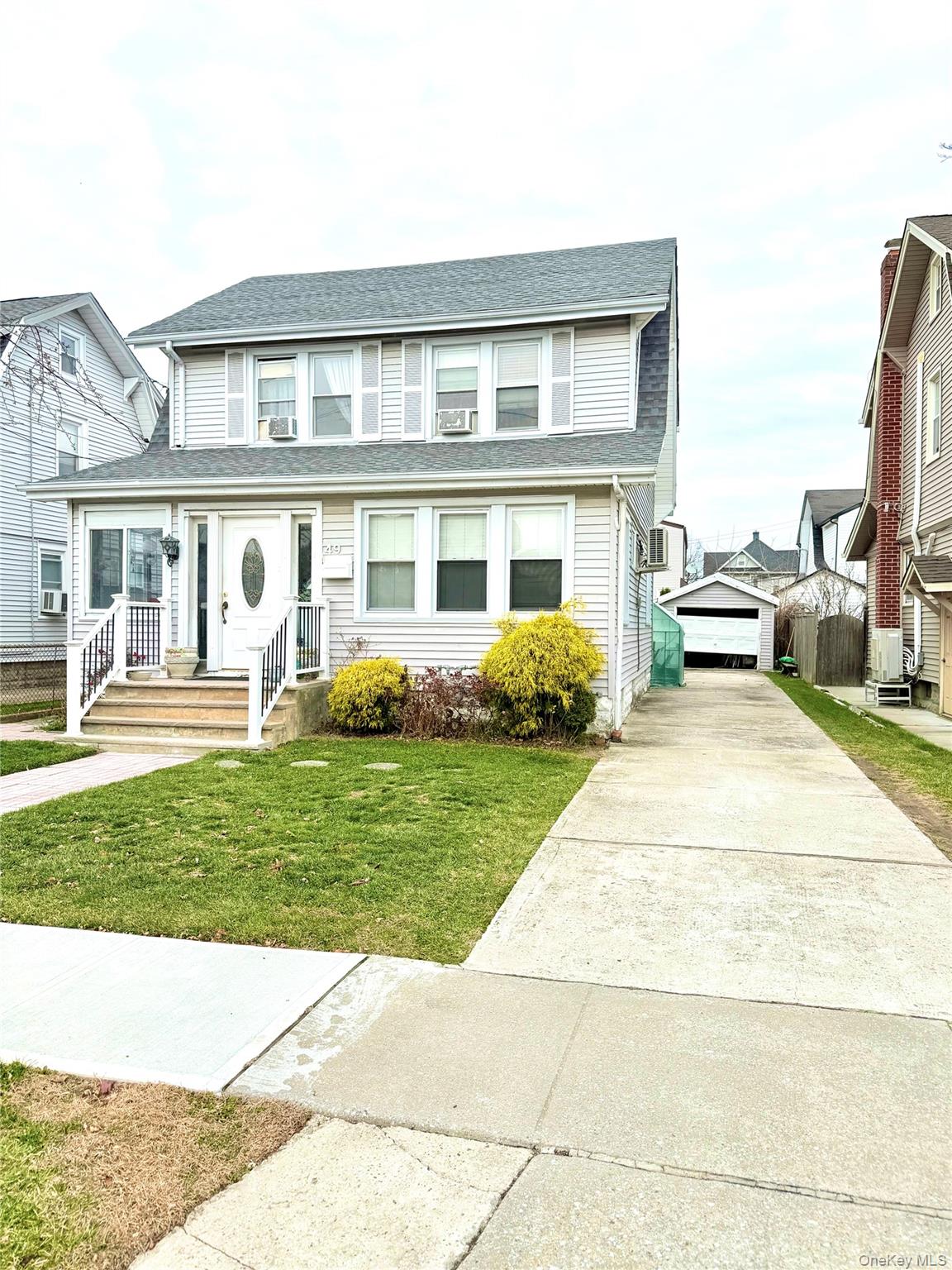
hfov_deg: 56.8
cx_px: 476
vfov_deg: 71.6
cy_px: 635
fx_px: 880
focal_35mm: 24
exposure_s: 1/2703
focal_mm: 6.76
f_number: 1.78
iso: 80
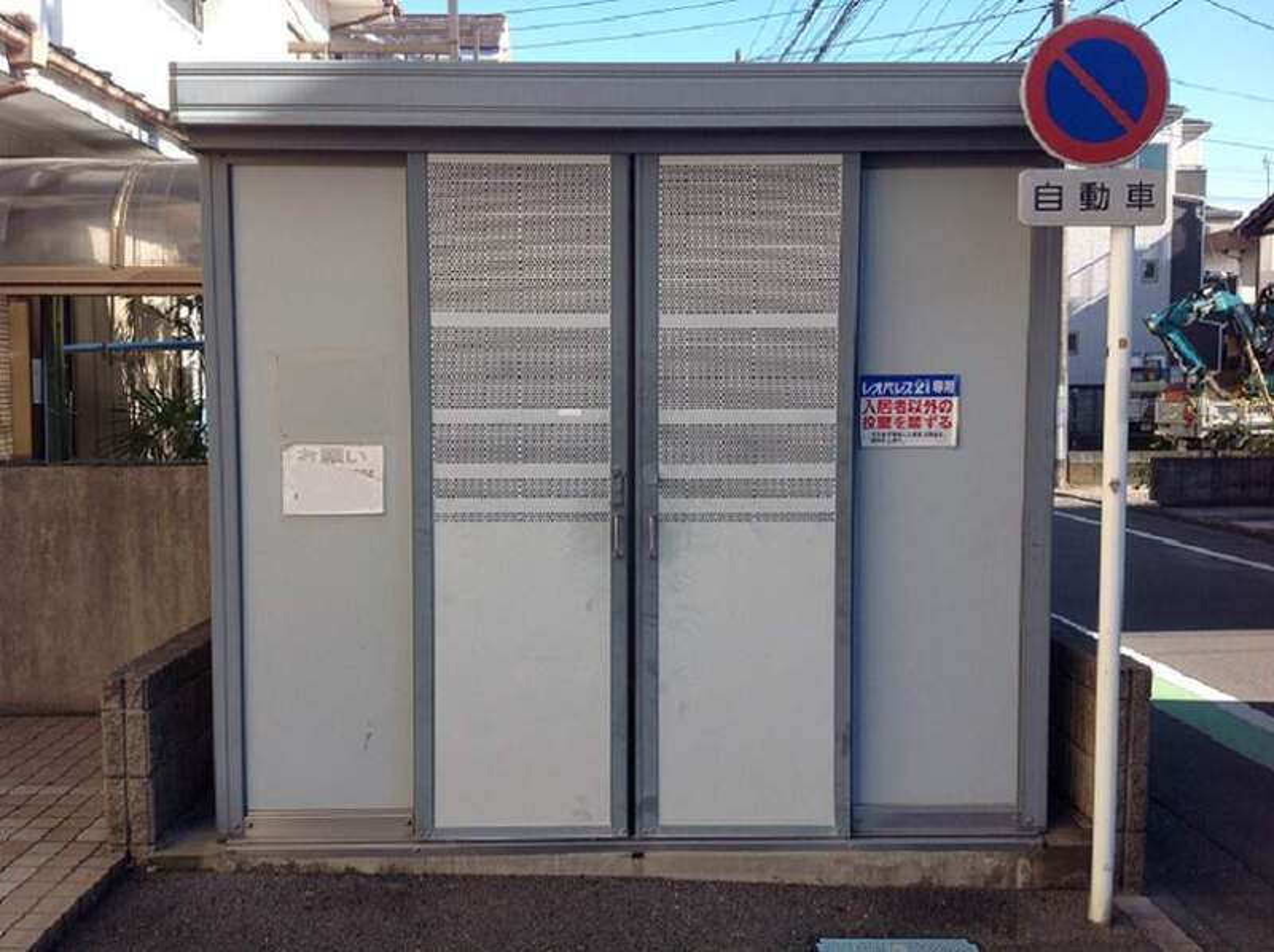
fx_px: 1287
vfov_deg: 40.6
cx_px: 637
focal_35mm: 35
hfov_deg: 52.7
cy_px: 476
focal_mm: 4.28
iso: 50
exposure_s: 1/560
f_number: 2.4
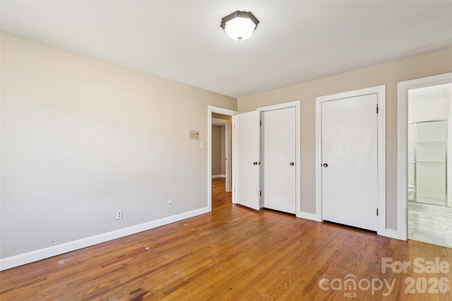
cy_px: 150
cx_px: 226
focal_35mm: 16
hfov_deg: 96.0
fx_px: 203
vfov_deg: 73.1
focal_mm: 16.2
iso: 100
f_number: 11
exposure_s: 1/2
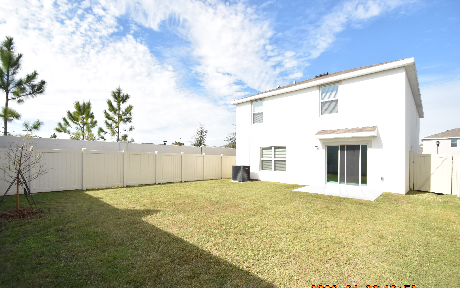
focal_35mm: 16
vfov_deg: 71.2
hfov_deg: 97.8
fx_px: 201
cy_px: 154
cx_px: 222
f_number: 3.5
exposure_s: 1/4000
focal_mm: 10
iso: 800
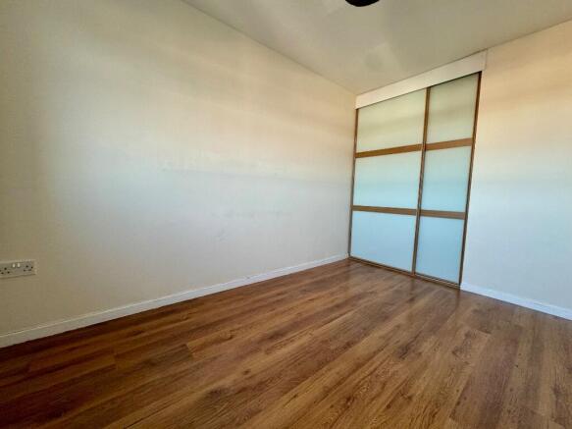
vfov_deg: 85.7
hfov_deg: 102.1
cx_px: 286
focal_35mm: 14
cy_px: 214
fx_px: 231
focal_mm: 2.22
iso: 160
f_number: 2.2
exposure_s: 1/99
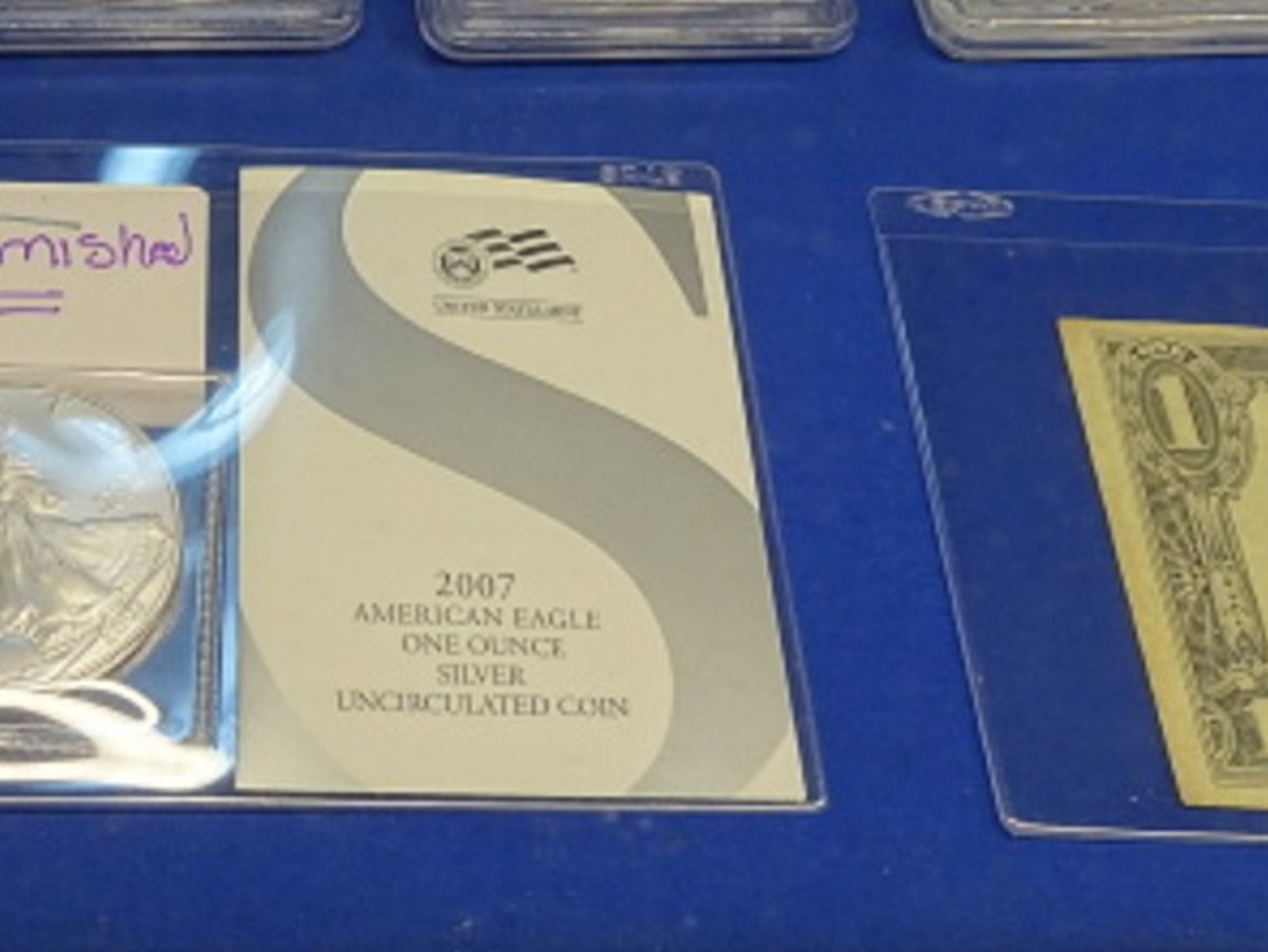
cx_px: 290
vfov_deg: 27.8
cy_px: 293
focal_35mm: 52
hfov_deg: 35.8
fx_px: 1905
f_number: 3.5
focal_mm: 4.1
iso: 80
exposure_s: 1/50
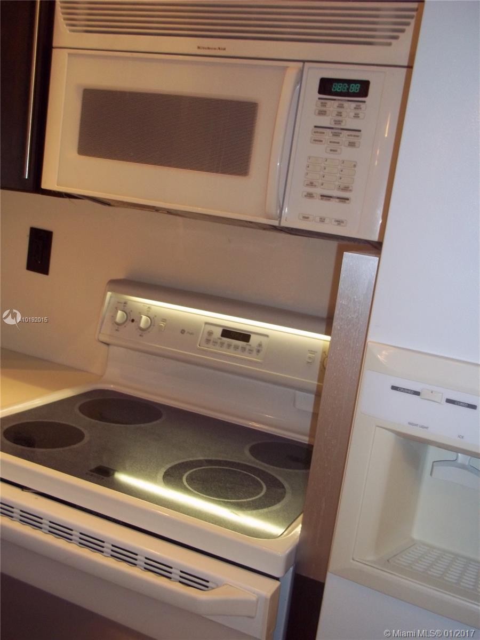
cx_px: 240
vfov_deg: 51.4
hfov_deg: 39.7
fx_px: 666
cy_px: 320
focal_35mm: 36
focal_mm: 6.5
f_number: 3.1
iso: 160
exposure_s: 1/30
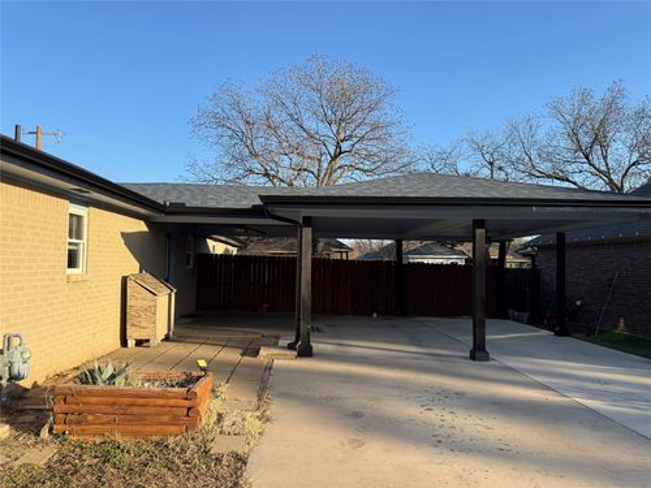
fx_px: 451
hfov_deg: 71.6
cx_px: 326
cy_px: 244
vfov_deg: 56.8
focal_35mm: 24
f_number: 1.78
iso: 80
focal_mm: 6.76
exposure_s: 1/2105
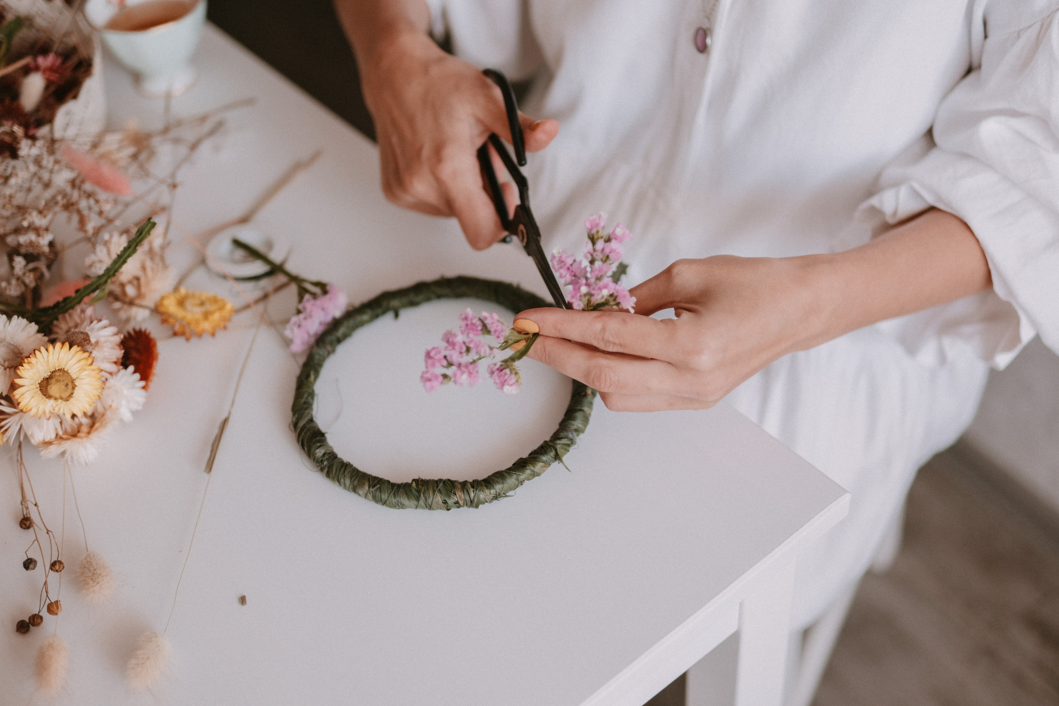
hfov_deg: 43.6
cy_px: 353
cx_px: 530
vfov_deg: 29.9
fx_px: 1324
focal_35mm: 45
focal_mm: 30
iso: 250
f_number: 1.4
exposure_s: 1/250
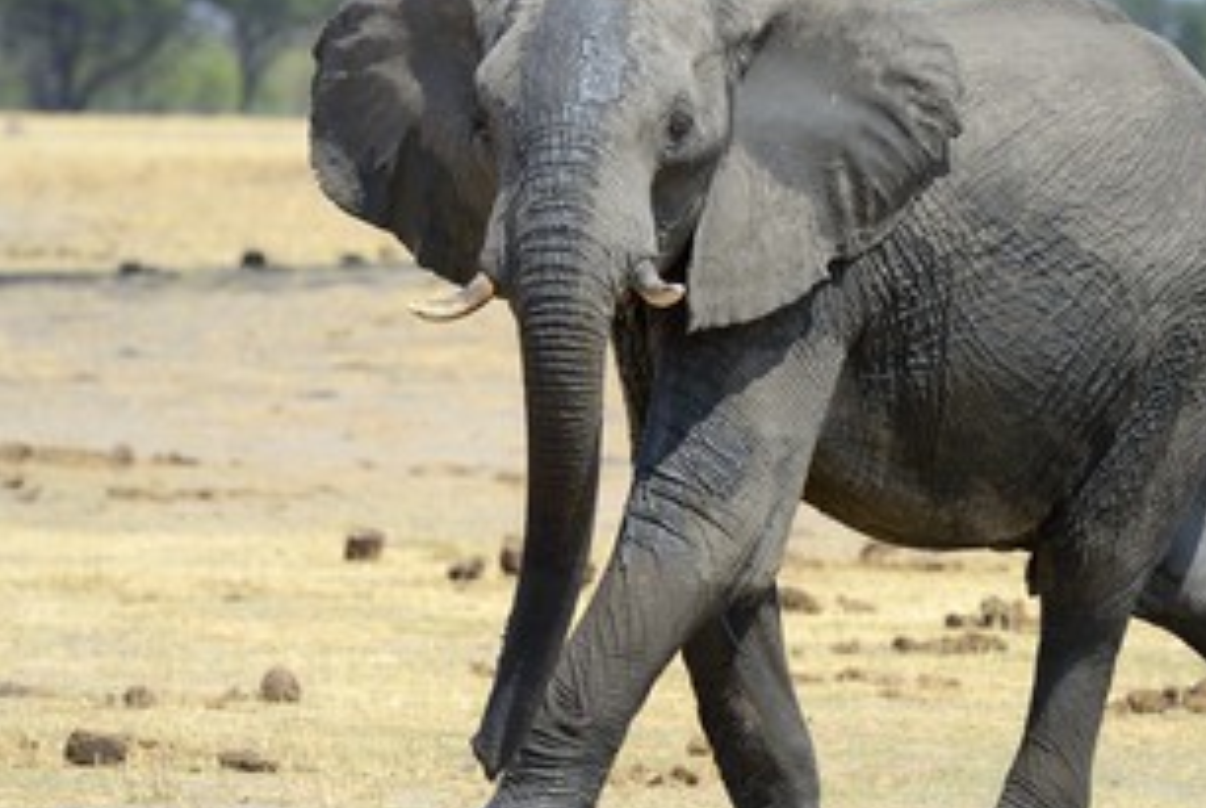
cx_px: 818
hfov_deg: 6.0
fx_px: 11473
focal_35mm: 342
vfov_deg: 4.0
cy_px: 378
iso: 200
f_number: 6.3
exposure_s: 1/640
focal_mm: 250
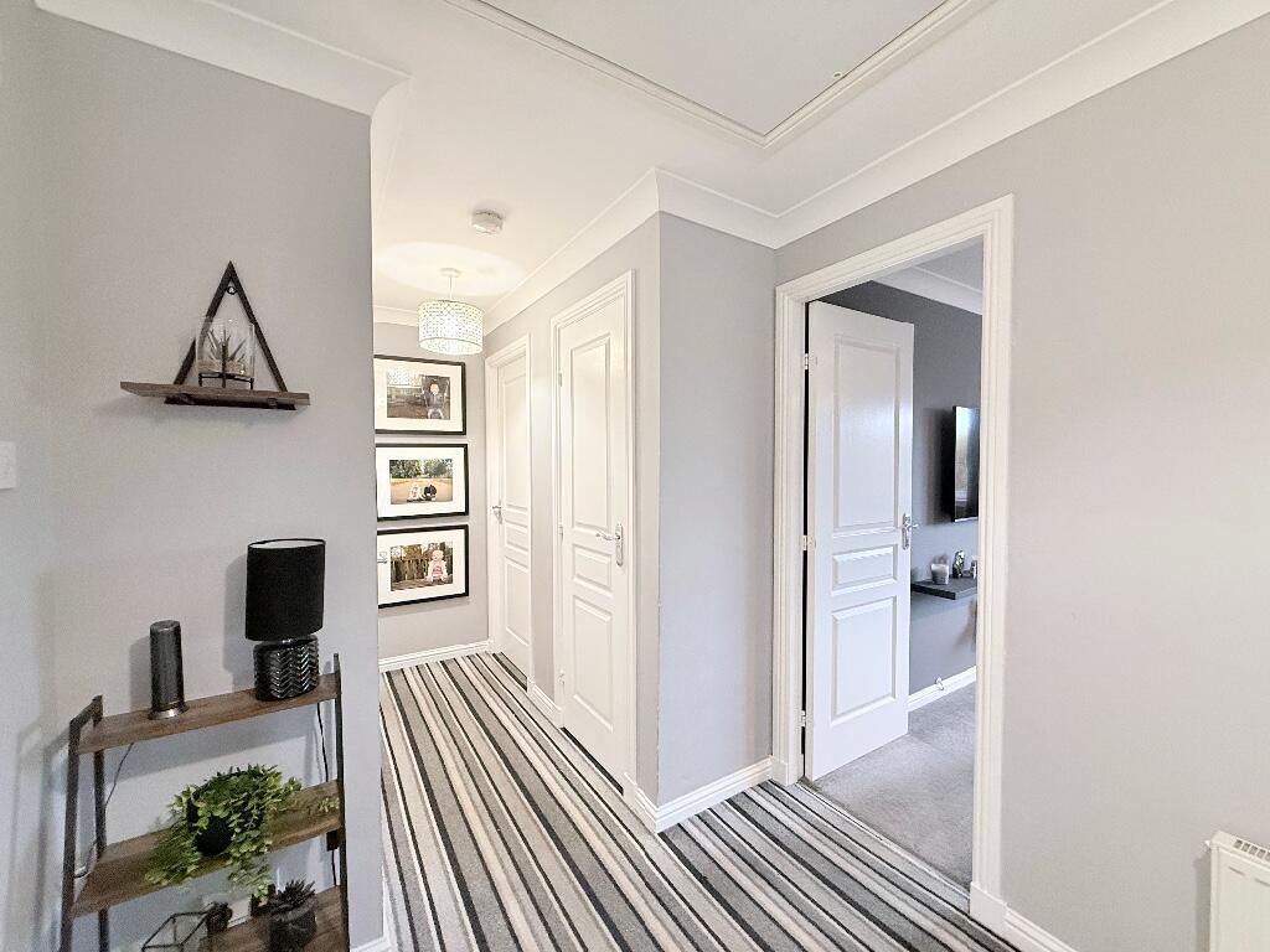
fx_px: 514
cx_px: 635
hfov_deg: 102.1
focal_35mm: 14
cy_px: 476
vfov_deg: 85.7
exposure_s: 1/50
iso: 250
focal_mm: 2.22
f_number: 2.2
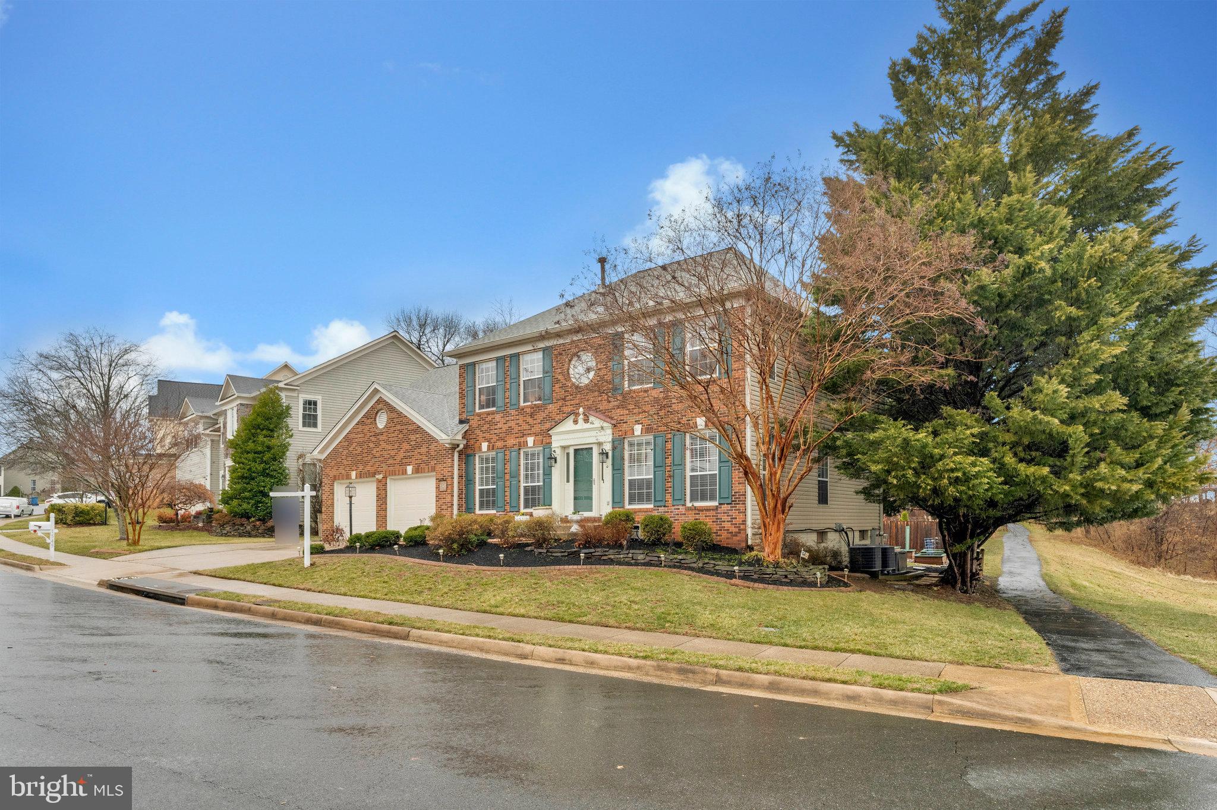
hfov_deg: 81.2
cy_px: 405
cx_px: 608
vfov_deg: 59.5
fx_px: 710
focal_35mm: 21
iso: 1250
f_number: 7.1
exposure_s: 1/160
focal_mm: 21
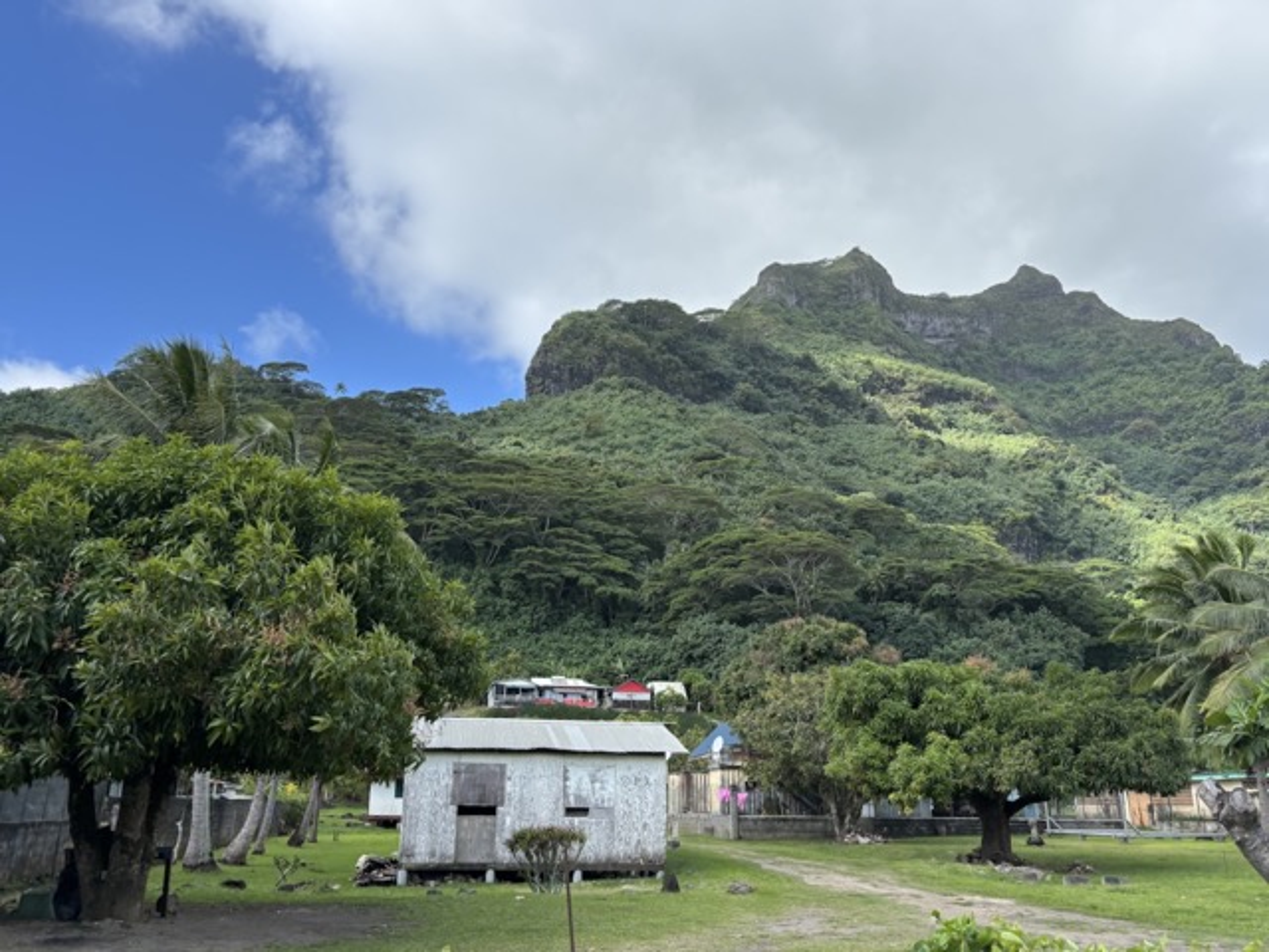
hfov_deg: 67.3
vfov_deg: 53.1
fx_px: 953
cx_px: 634
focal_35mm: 26
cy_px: 476
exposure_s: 1/2513
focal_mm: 5.96
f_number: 1.6
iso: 50
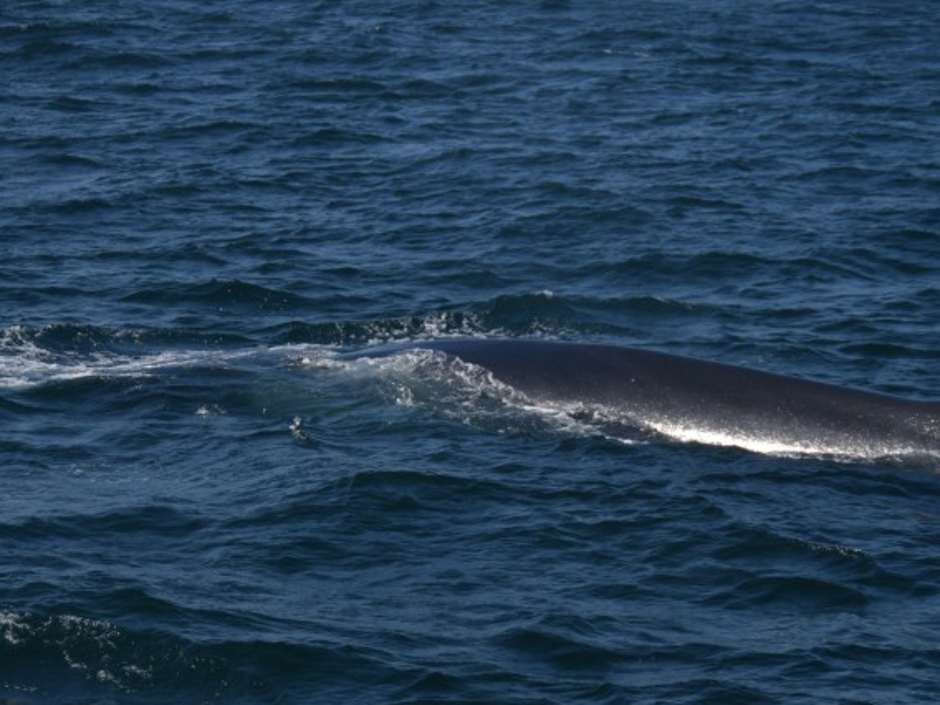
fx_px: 4098
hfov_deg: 13.1
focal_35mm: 151
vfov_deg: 9.8
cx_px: 559
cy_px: 402
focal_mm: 55
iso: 200
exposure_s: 1/4000
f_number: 4
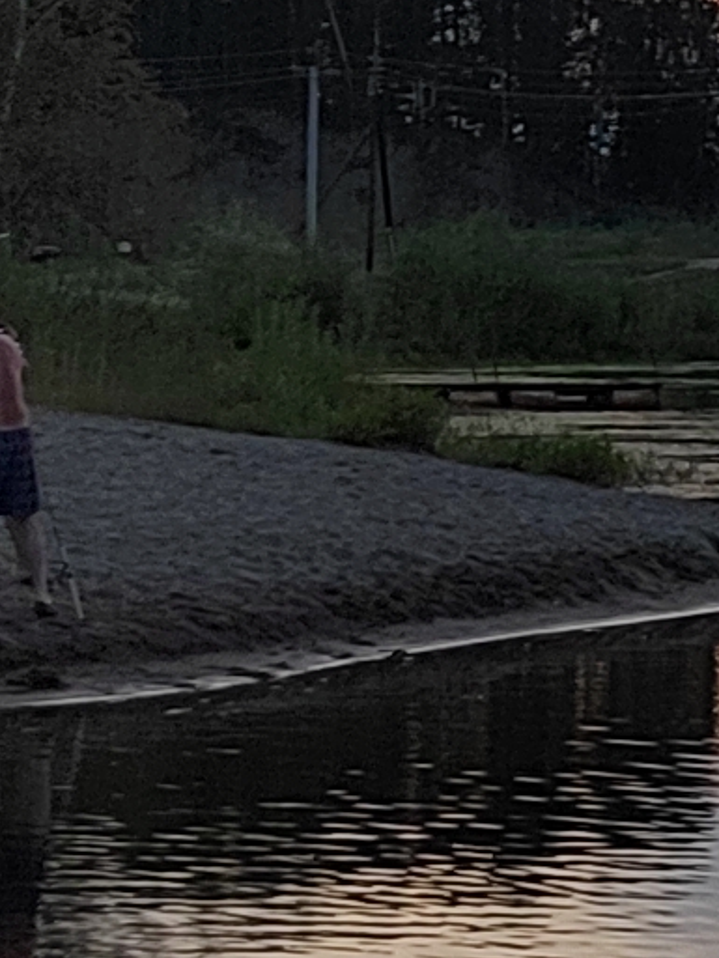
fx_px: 4844
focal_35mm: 175
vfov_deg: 11.3
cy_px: 592
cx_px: 1838
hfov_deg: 7.8
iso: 400
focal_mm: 5.52
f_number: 1.9
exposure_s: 1/633
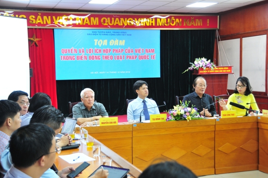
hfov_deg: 39.2
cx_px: 131
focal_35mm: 51
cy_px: 100
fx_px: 376
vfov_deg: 26.6
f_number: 4
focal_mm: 29
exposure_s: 1/40
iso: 640
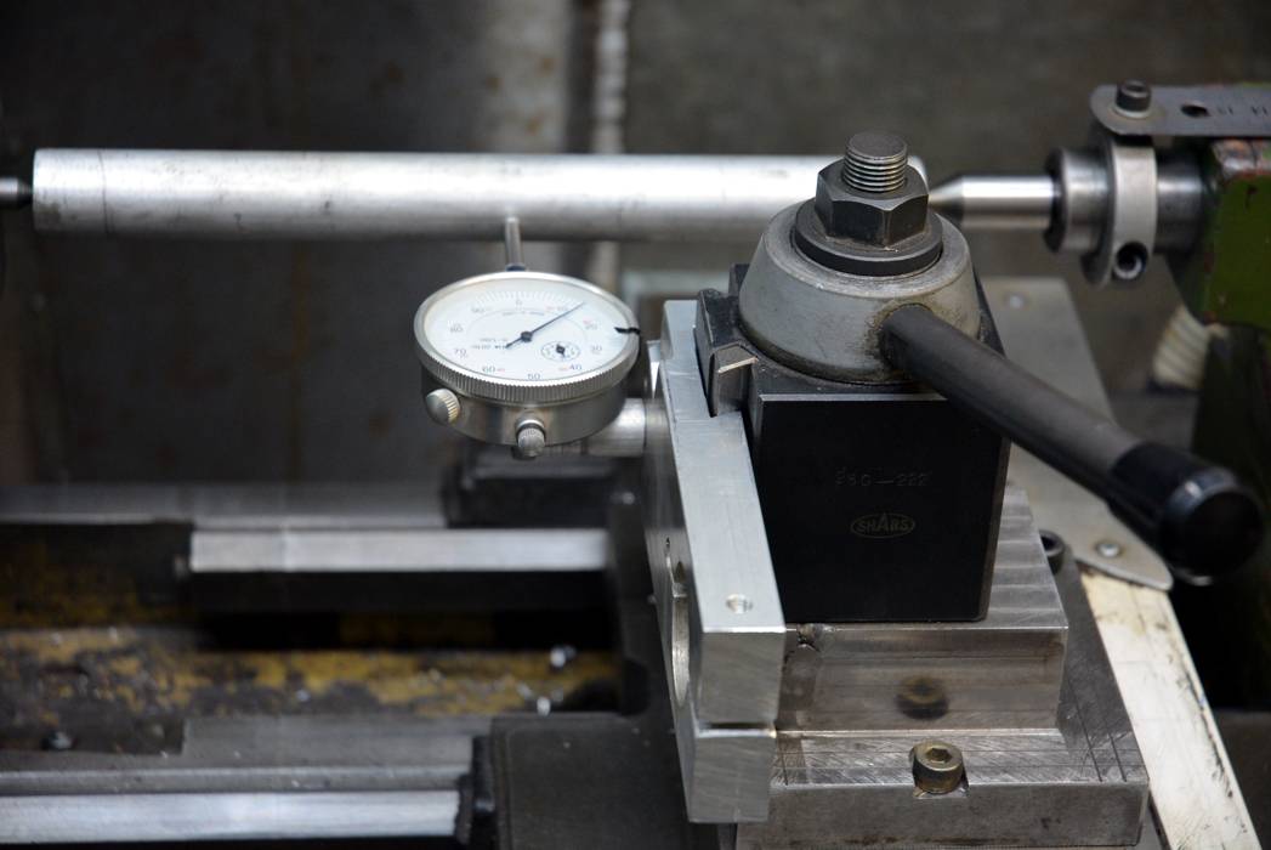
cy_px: 425
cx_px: 636
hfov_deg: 19.4
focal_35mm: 105
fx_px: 3710
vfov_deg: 13.1
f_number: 4.5
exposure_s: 1/125
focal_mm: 70
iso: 1250
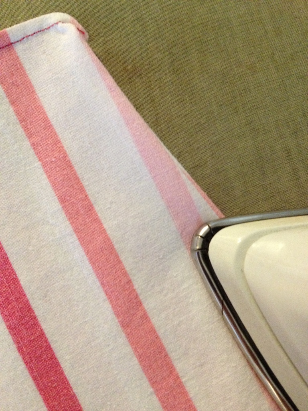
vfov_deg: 52.6
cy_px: 206
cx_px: 154
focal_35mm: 35
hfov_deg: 40.7
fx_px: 415
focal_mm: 4.28
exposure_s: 1/20
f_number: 2.4
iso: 320
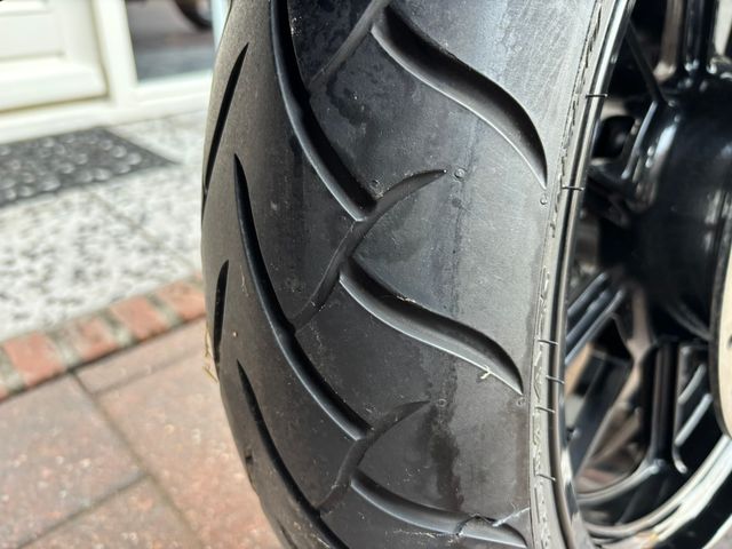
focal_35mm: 26
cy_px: 274
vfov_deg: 53.1
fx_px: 550
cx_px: 366
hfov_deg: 67.3
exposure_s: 1/73
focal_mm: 5.96
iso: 125
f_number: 1.6
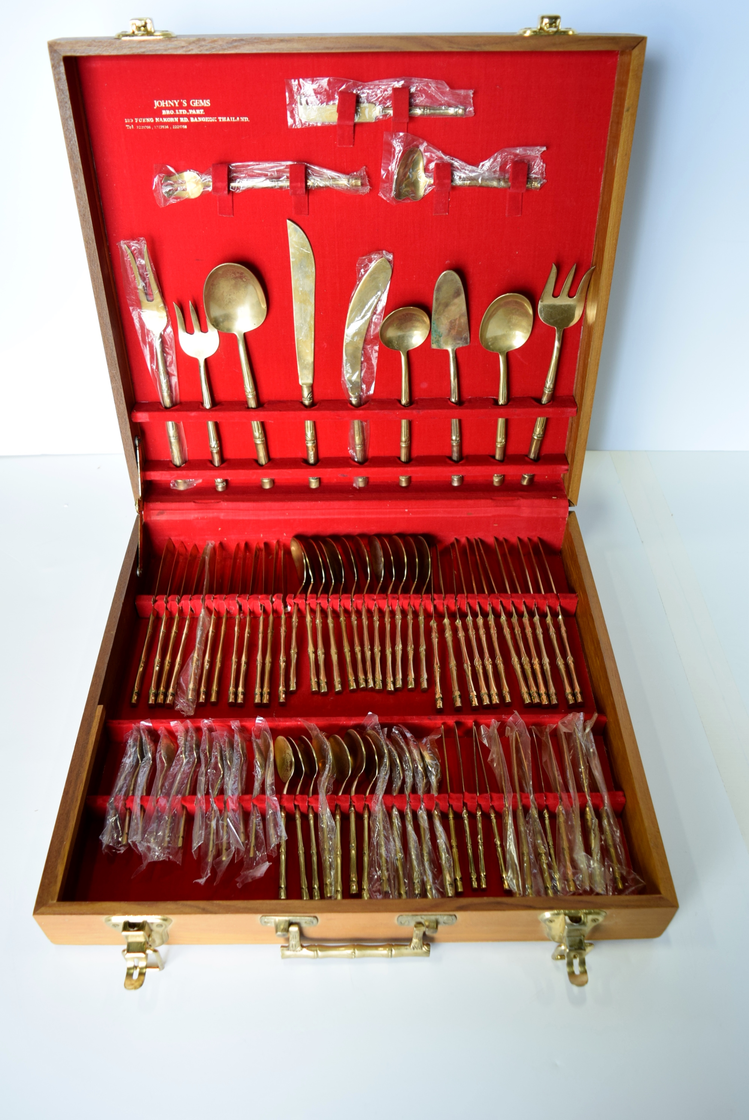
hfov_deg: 48.0
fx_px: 841
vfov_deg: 67.3
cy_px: 560
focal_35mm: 27
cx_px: 374
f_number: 4
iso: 450
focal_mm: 18
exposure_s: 1/60
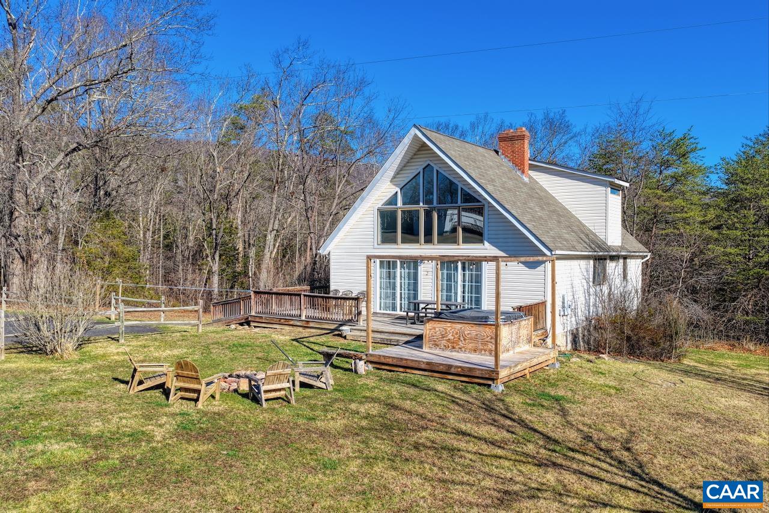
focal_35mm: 28
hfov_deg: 65.5
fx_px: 598
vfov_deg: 46.4
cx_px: 384
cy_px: 256
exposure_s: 1/1600
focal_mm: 14.4
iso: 125
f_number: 2.8
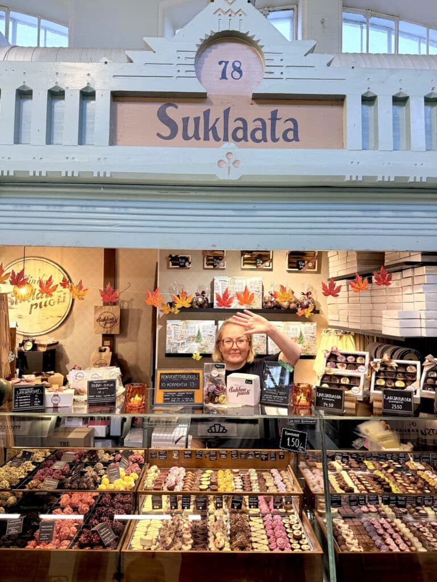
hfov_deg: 56.8
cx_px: 218
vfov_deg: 71.6
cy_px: 291
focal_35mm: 24
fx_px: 404
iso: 200
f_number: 1.78
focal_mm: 6.76
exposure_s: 1/100
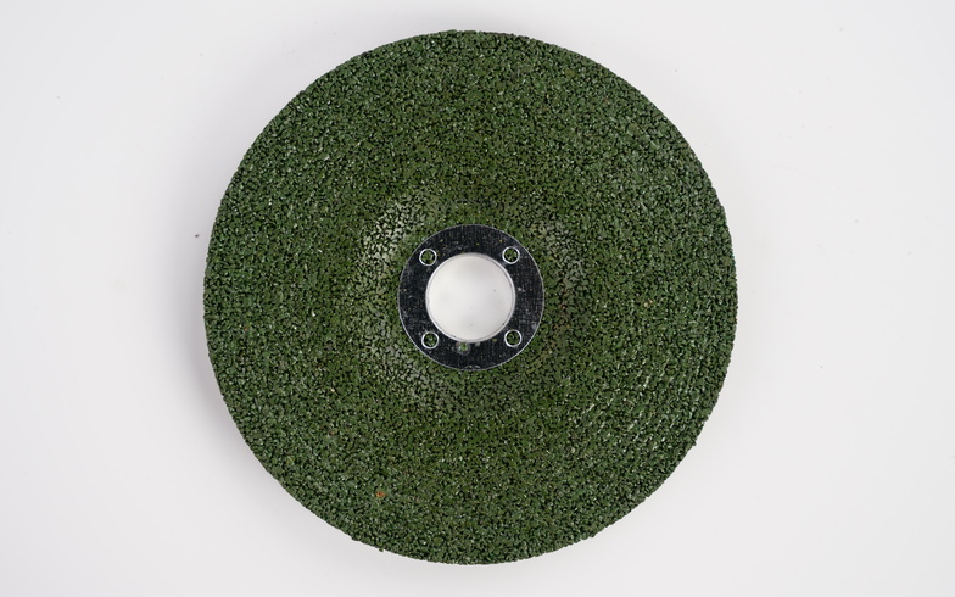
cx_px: 474
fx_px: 1362
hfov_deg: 38.7
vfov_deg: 24.7
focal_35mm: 52
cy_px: 303
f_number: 5.6
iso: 500
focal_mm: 50.3
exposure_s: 1/100
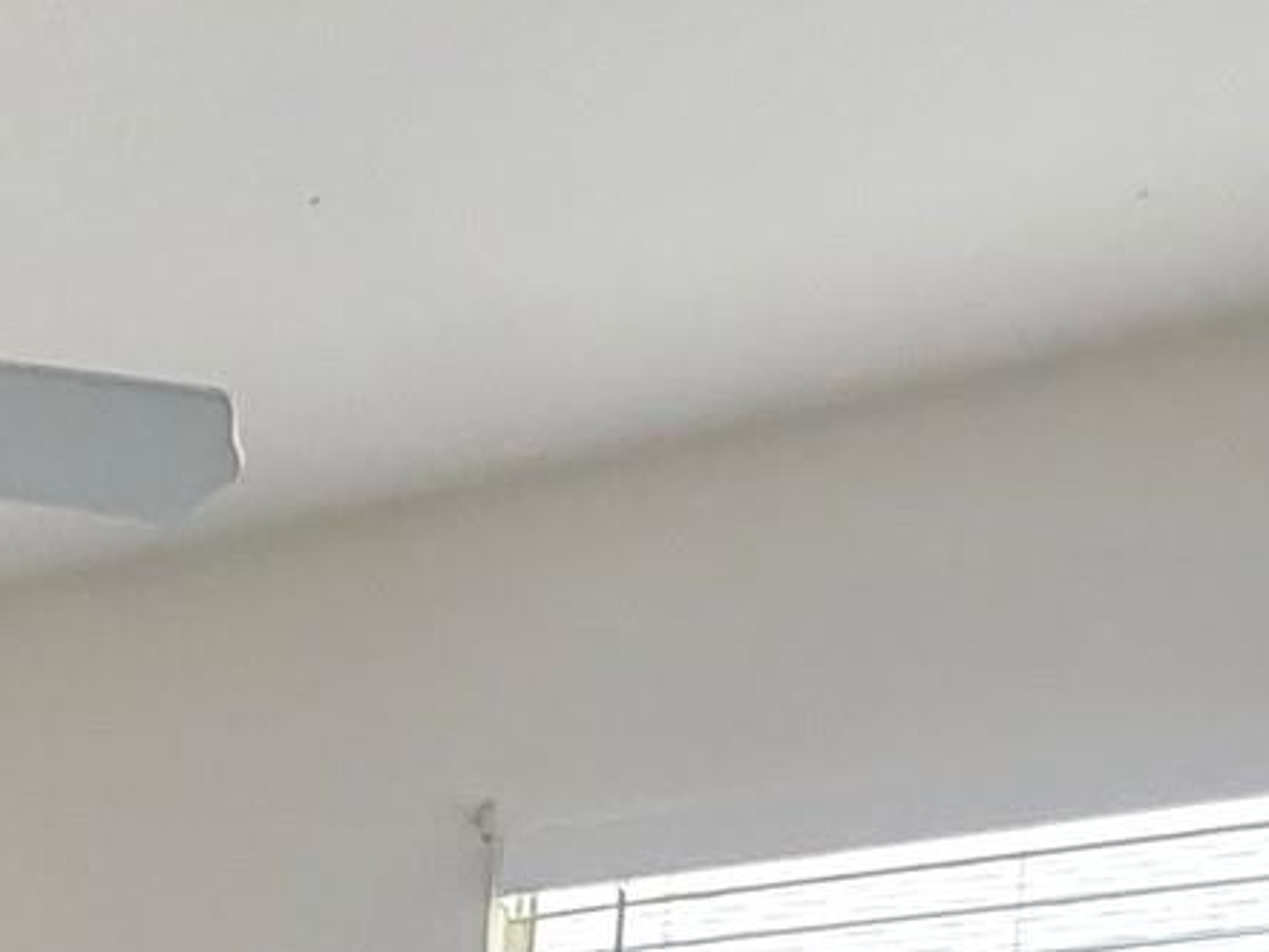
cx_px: -832
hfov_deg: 22.2
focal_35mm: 65
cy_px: 1680
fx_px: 2384
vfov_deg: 18.2
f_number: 2.2
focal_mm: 2.22
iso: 400
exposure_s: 1/60
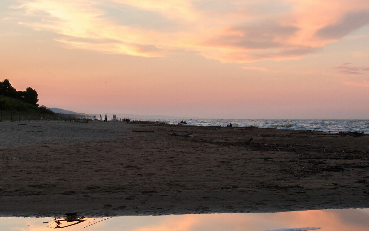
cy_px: 141
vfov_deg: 17.6
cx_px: 147
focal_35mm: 74
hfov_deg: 27.8
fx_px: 744
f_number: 22
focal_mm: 40
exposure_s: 1/30
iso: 1000
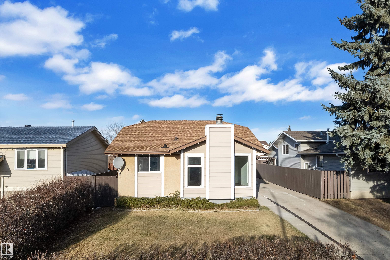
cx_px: 195
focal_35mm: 22
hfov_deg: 78.6
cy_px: 130
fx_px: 238
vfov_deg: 57.2
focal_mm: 8.38
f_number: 2.4
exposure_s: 1/3200
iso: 140
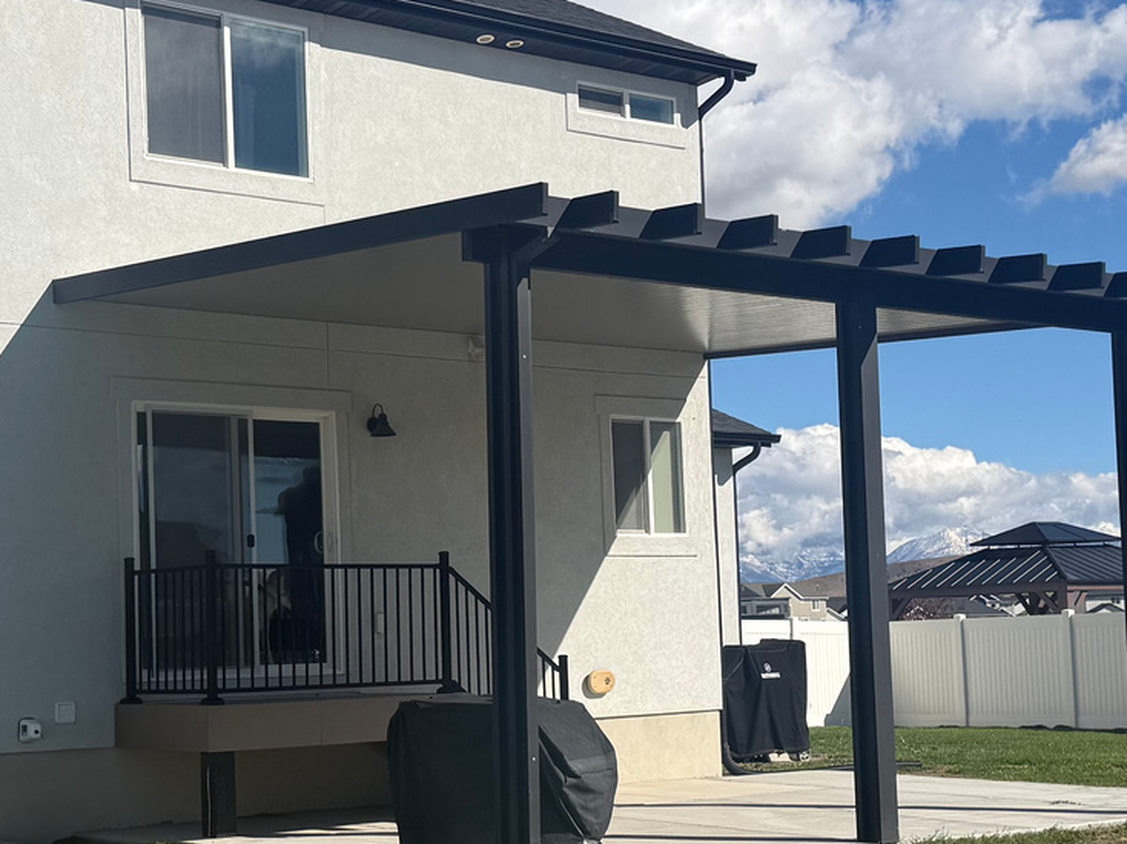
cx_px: 442
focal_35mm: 67
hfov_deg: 28.9
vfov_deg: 21.9
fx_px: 2181
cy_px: 514
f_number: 1.78
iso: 80
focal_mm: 6.76
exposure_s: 1/7353
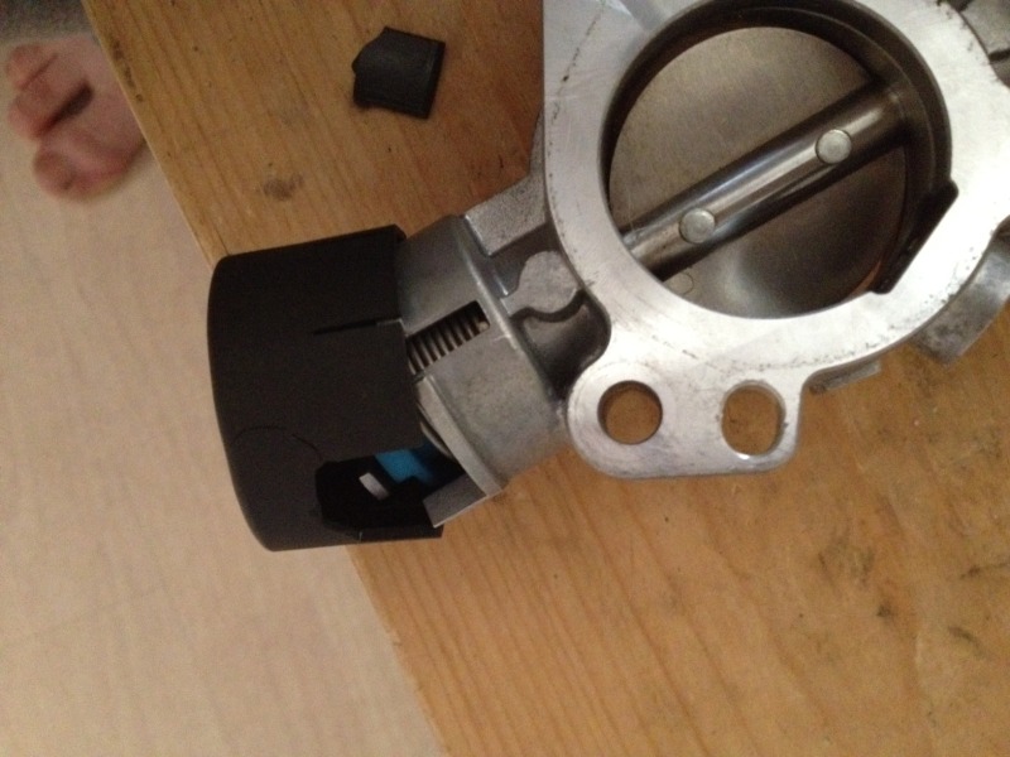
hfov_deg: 52.6
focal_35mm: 35
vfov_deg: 40.7
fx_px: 1021
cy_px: 378
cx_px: 505
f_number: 2.4
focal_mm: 4.3
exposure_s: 1/15
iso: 800
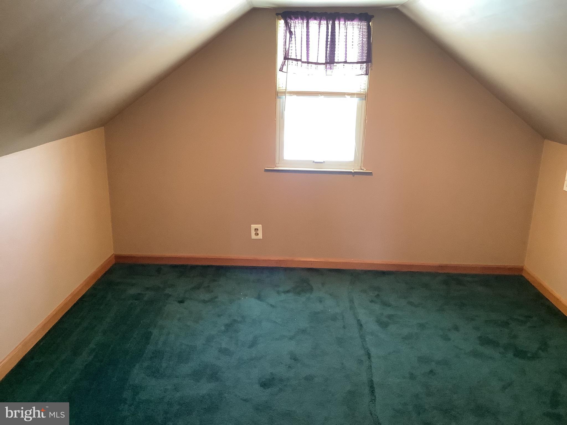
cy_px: 212
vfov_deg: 45.4
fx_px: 508
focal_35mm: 31
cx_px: 284
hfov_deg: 58.4
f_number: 2.4
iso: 320
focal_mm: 3.3
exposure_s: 1/40
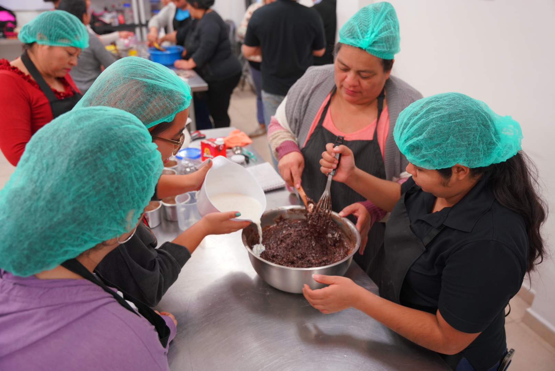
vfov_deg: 43.9
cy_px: 186
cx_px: 278
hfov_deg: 62.2
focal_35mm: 30
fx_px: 460
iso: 1000
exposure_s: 1/125
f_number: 3.5
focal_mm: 29.8
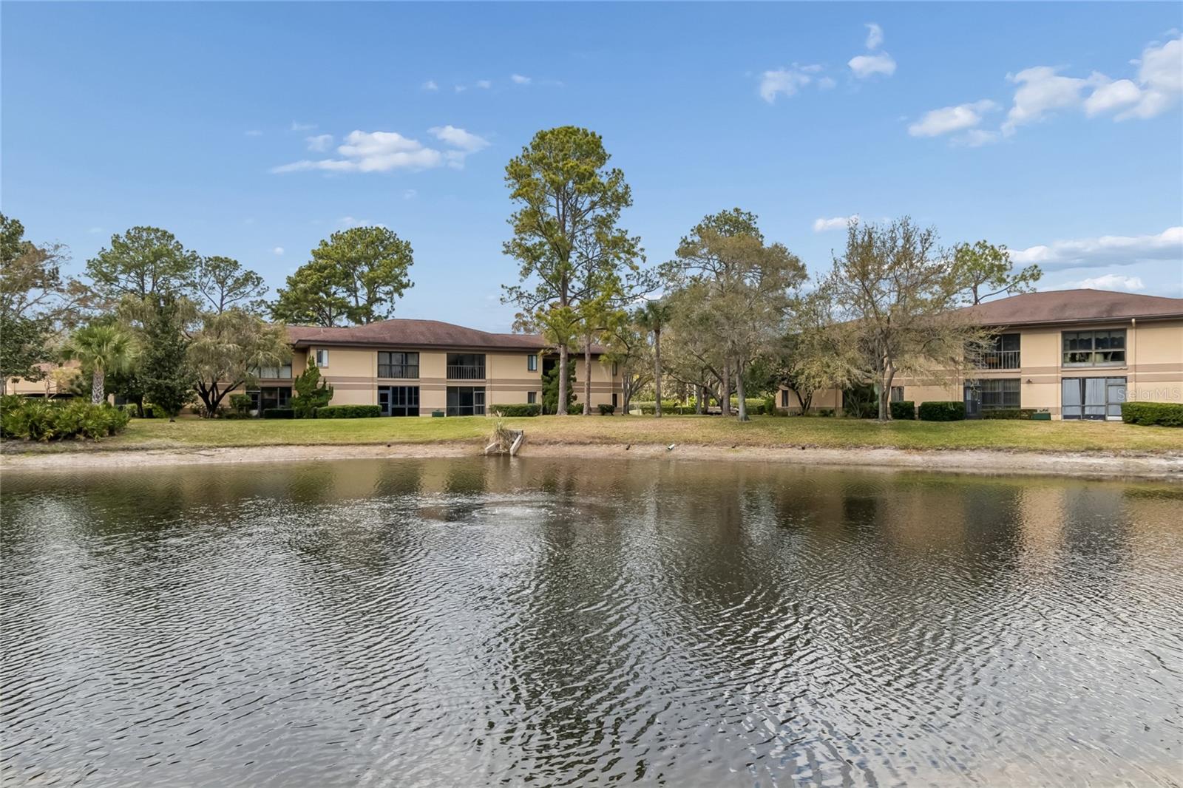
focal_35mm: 22
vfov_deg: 57.2
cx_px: 592
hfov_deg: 78.6
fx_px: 723
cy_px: 394
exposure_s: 1/250
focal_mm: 15
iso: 100
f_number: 7.1
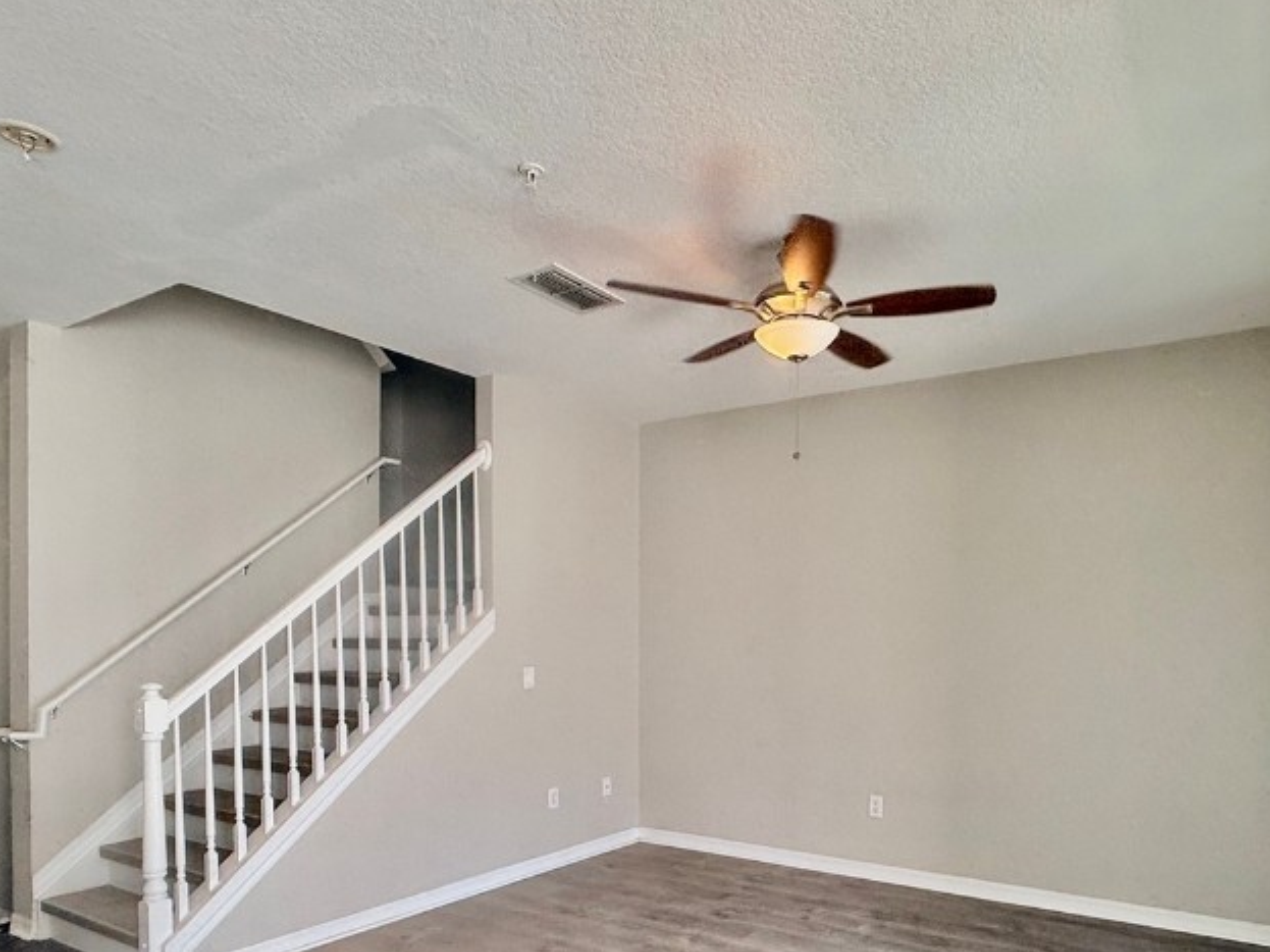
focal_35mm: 23
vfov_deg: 57.2
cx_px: 769
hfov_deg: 73.1
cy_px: 658
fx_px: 844
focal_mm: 2.22
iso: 64
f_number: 2.2
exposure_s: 1/60
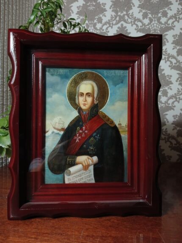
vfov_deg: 65.3
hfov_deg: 51.4
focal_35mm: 27
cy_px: 122
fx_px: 189
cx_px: 91
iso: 250
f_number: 1.8
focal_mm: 4
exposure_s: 1/33
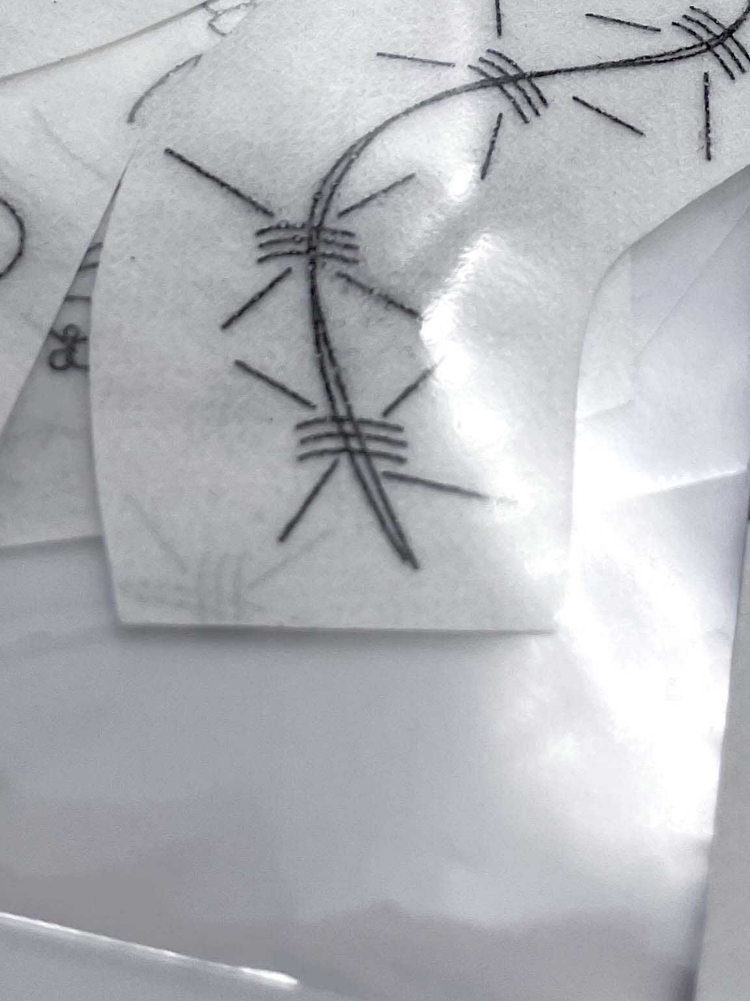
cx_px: 489
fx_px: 1965
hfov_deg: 21.5
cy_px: -47
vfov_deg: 26.7
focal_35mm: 68
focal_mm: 4.2
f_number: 1.6
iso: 32
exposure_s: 1/228
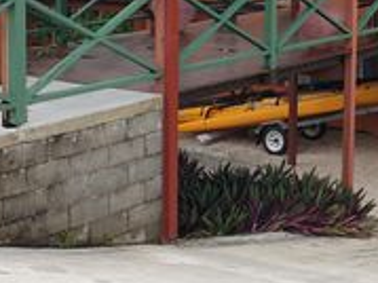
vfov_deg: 16.4
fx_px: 949
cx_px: 412
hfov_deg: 21.4
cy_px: -36
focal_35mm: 87
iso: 50
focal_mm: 4.3
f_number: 2.4
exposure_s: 1/1202
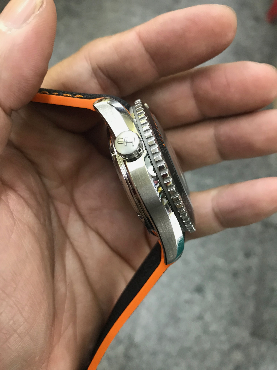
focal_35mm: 28
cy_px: 185
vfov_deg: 63.4
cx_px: 138
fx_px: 299
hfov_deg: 49.7
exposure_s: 1/17
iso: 64
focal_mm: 3.99
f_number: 1.8
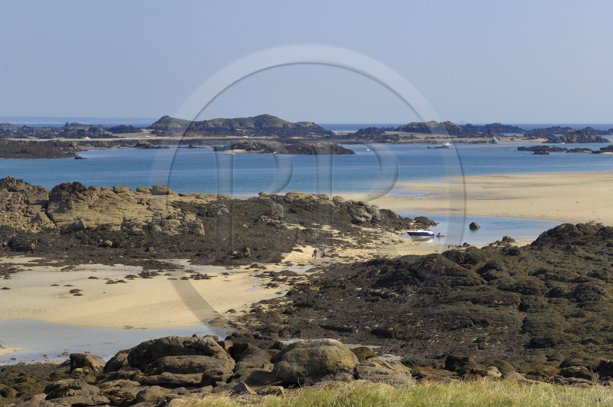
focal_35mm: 105
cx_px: 306
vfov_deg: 13.0
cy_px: 204
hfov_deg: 19.5
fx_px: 1785
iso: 100
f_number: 8.5
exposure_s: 1/160
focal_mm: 70
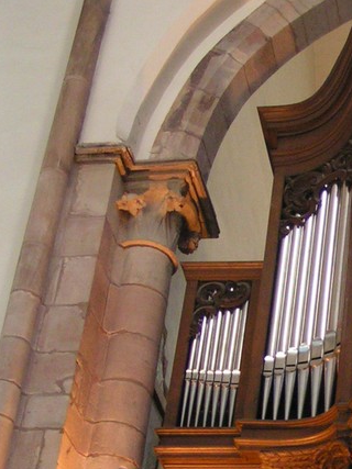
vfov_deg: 20.4
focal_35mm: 95
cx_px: 436
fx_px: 1289
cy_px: 392
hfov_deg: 15.0
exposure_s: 1/25
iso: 200
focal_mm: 5.8
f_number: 2.8
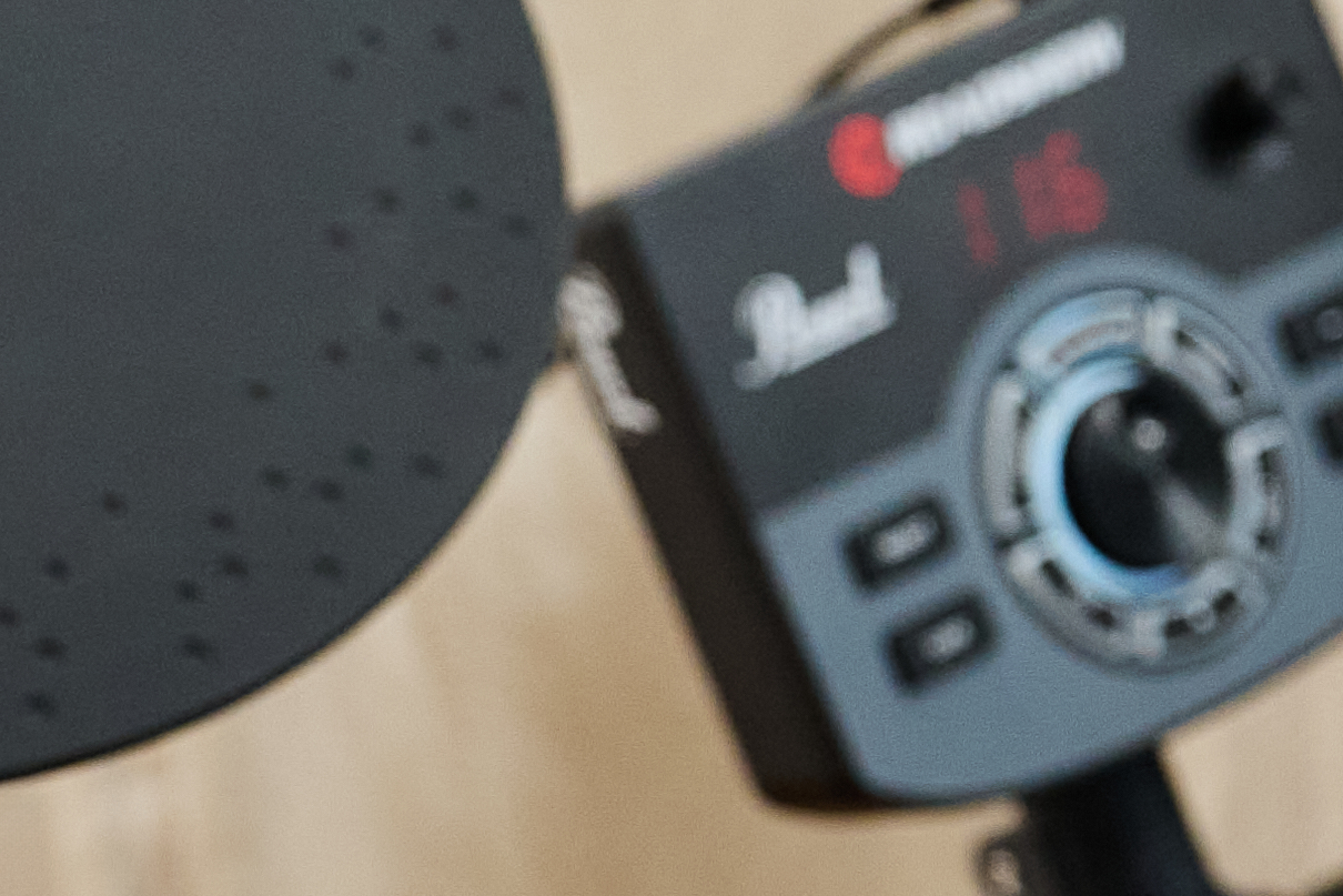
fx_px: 8783
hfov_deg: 8.4
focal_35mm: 235
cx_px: 2354
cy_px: 584
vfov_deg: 5.8
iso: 640
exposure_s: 1/160
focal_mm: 34.5
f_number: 5.6
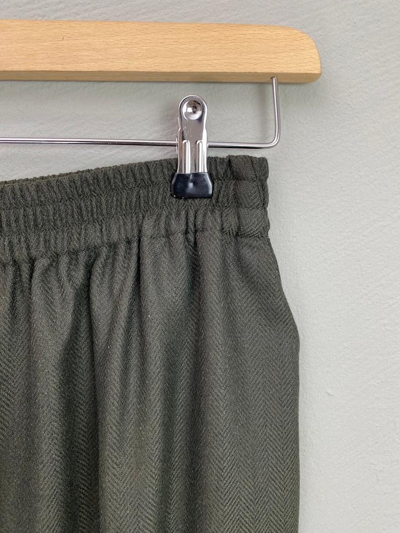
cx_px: 200
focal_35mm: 26
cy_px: 266
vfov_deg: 67.3
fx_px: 401
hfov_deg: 53.1
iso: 125
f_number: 1.8
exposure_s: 1/100
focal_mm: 4.25
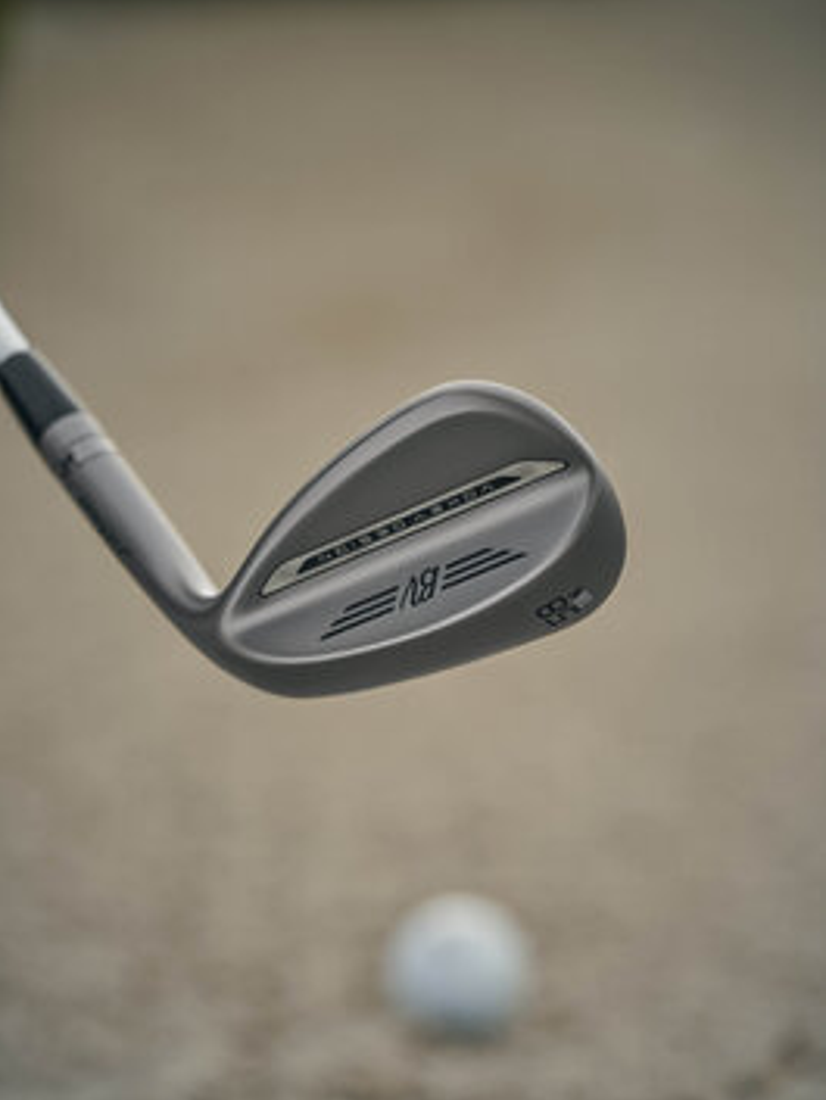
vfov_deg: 20.0
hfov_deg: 15.1
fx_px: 3116
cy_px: 608
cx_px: 413
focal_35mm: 98
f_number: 4
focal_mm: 90
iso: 200
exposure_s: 1/800
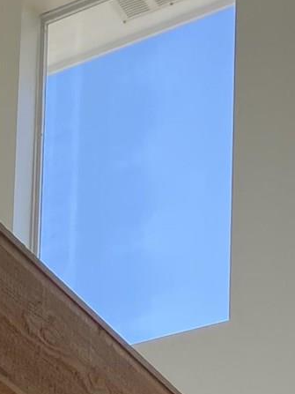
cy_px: 908
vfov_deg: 12.1
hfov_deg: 10.7
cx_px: -148
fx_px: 1523
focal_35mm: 134
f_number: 1.8
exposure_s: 1/420
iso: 32
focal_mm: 4.25
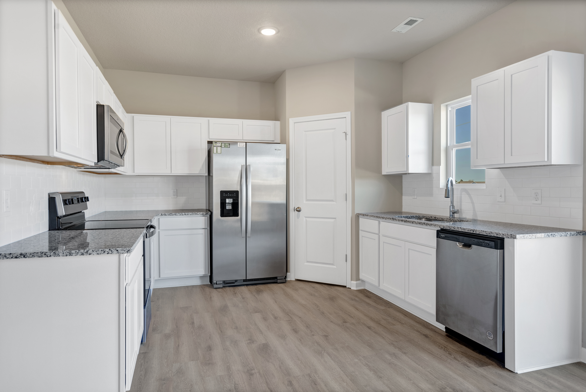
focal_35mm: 21
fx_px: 342
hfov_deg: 81.2
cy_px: 196
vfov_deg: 59.6
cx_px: 293
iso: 200
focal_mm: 21
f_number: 8
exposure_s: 1/10
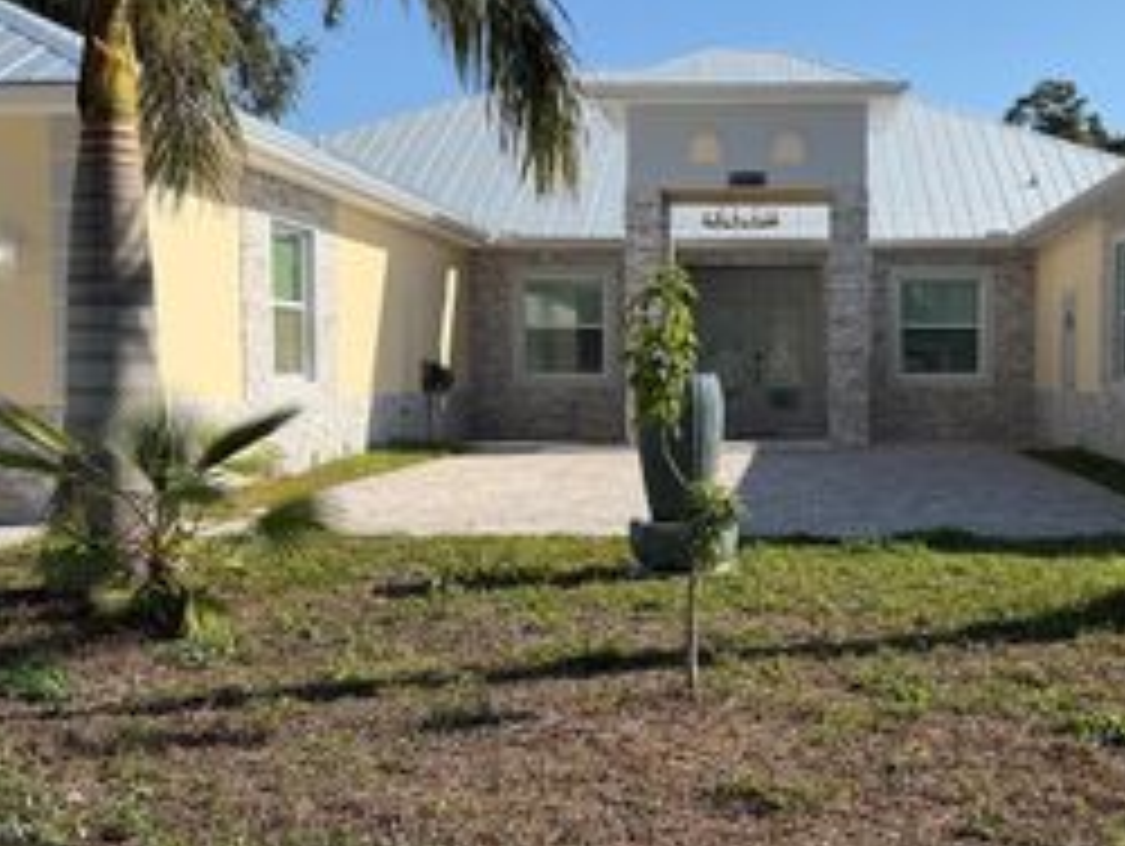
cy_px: 434
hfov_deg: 39.1
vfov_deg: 30.3
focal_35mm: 48
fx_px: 1561
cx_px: 760
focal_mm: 6.76
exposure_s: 1/4405
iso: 80
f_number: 1.78
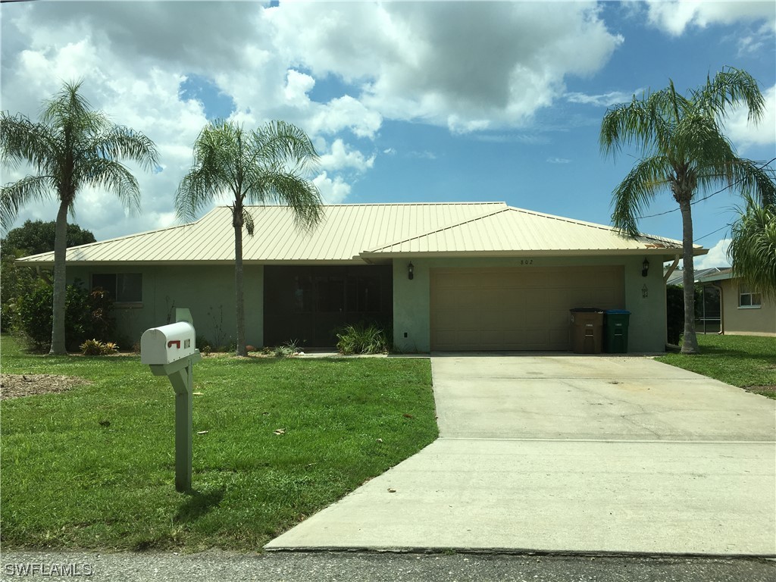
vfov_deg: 48.2
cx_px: 388
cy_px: 291
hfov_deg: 61.7
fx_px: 650
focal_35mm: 29
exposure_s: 1/2137
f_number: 2.2
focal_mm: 4.15
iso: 25
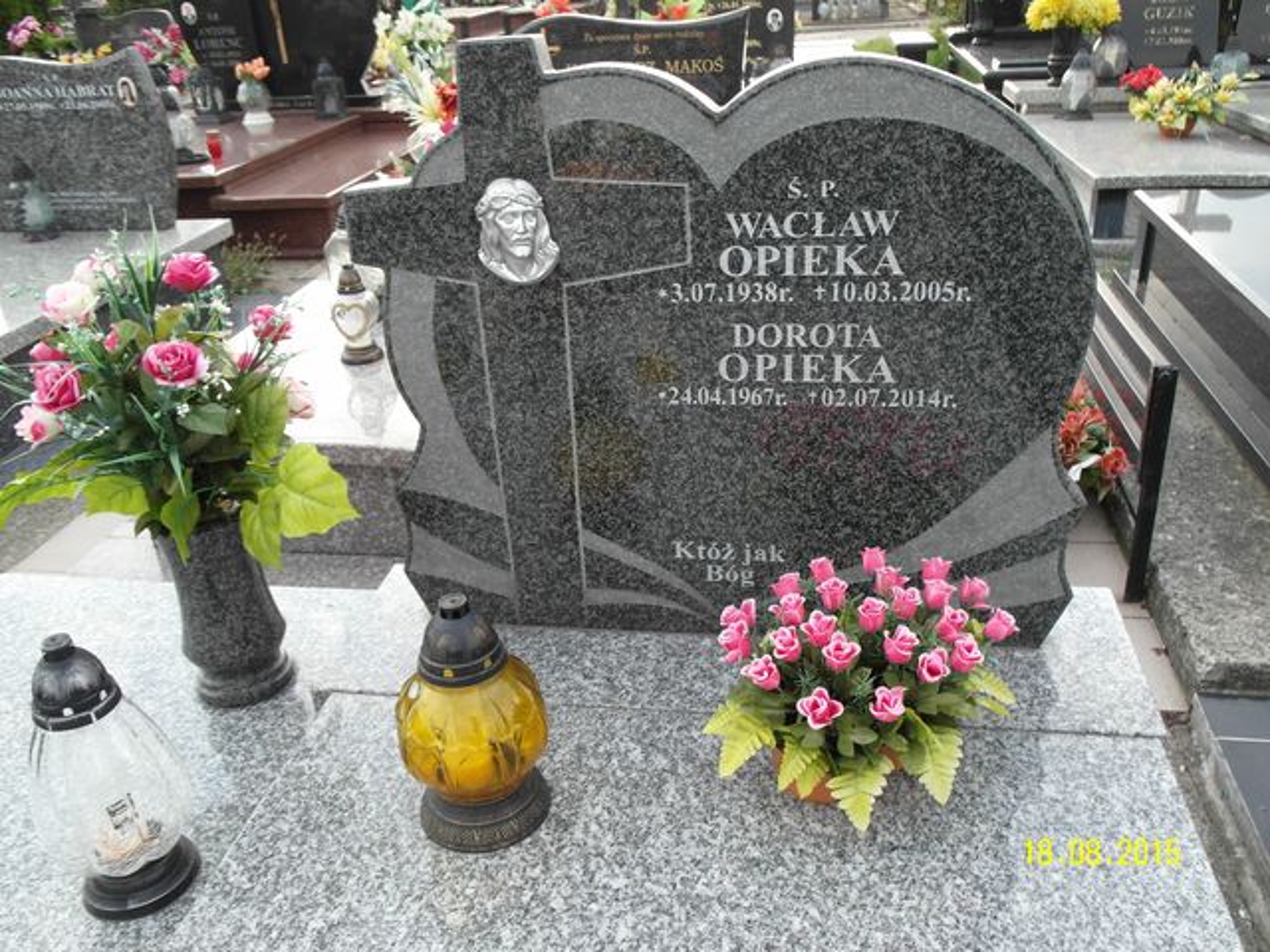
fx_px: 1101
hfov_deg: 60.0
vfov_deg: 46.8
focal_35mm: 30
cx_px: 635
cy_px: 476
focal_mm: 6.5
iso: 100
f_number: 3.6
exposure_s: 1/90
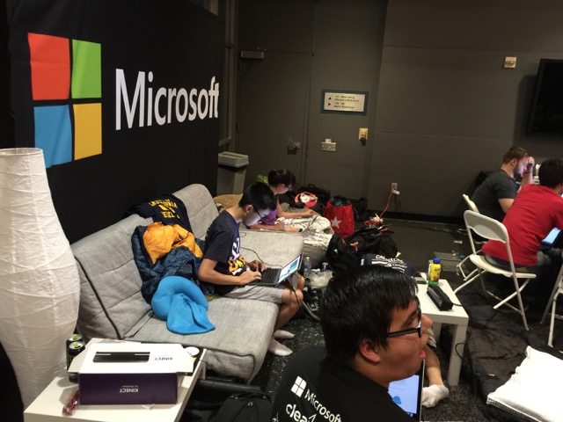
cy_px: 211
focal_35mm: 29
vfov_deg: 48.2
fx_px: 472
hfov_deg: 61.7
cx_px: 282
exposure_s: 1/4
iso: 64
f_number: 2.2
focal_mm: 4.15
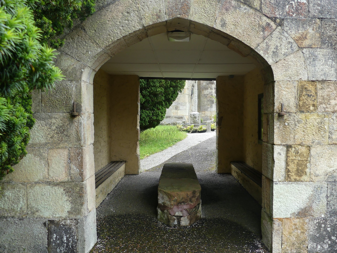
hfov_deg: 55.4
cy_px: 126
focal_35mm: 33
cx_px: 168
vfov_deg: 42.9
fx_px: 321
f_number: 2.8
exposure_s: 1/80
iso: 125
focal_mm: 5.9
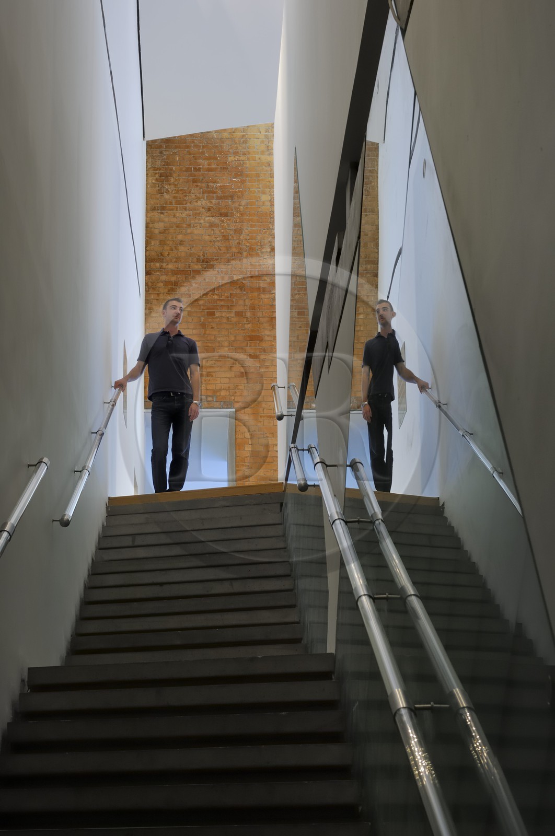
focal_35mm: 72
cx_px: 278
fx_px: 1670
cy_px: 418
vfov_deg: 28.1
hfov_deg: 18.9
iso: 100
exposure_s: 1.1
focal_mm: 48
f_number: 10
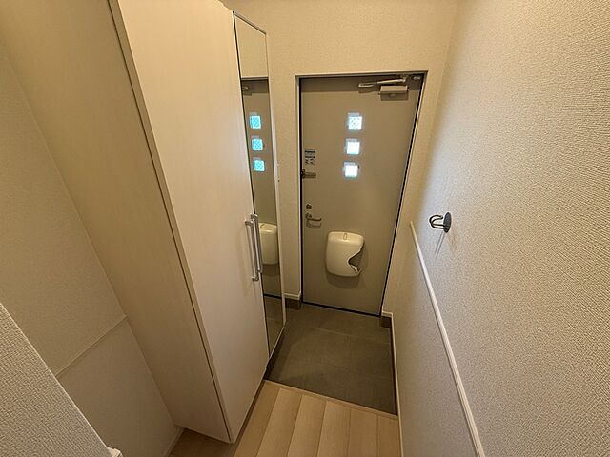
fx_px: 247
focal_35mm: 14
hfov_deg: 102.1
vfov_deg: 85.7
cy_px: 228
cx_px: 305
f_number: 2.2
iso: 320
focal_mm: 2.22
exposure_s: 1/70
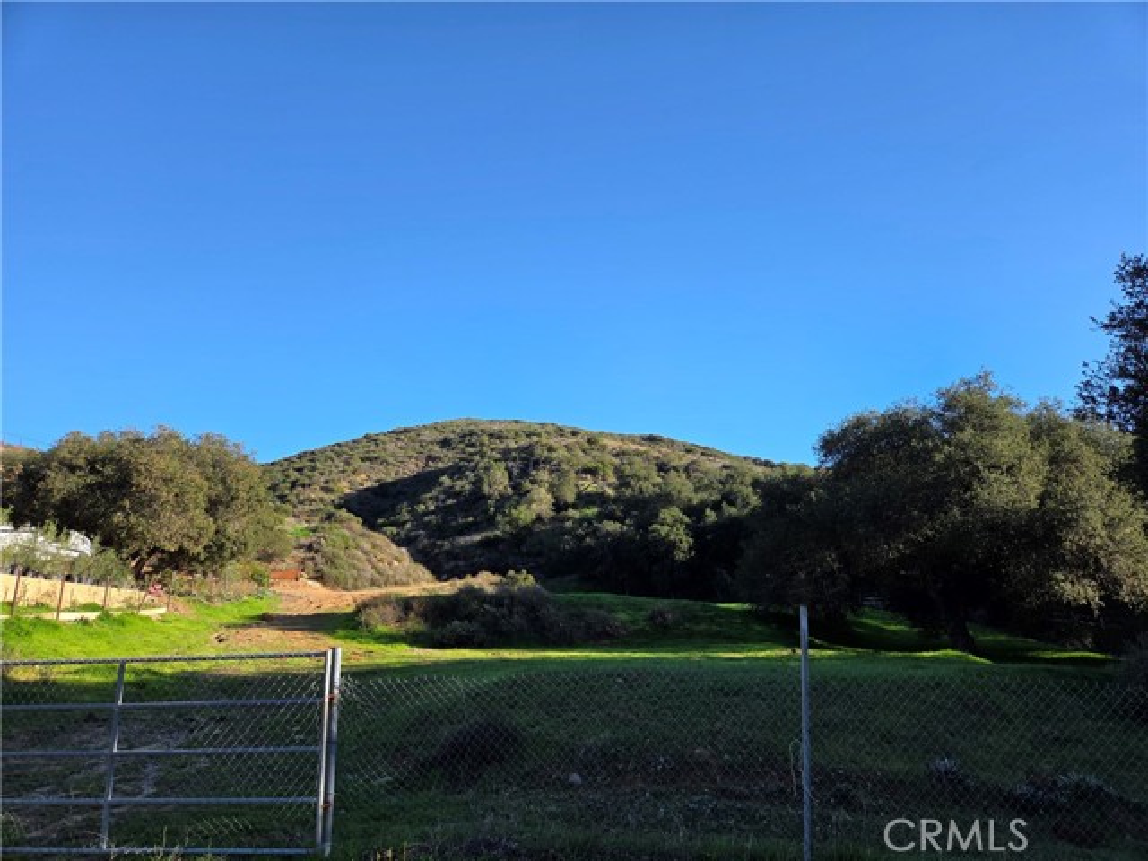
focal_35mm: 23
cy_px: 430
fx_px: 763
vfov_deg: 58.9
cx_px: 574
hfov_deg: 73.9
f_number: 1.8
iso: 80
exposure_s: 1/1930
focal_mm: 5.4
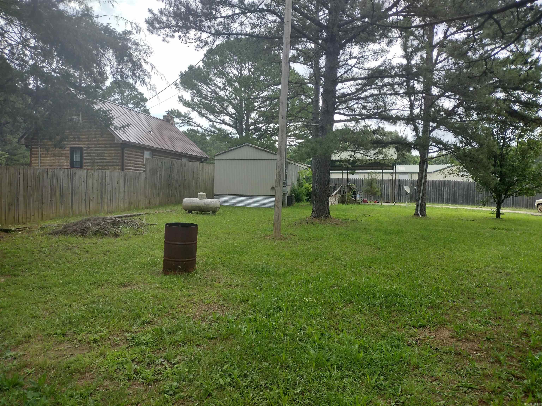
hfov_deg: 65.3
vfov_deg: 51.4
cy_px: 203
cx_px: 271
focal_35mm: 27
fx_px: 423
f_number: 1.7
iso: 100
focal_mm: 4.71
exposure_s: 1/1263
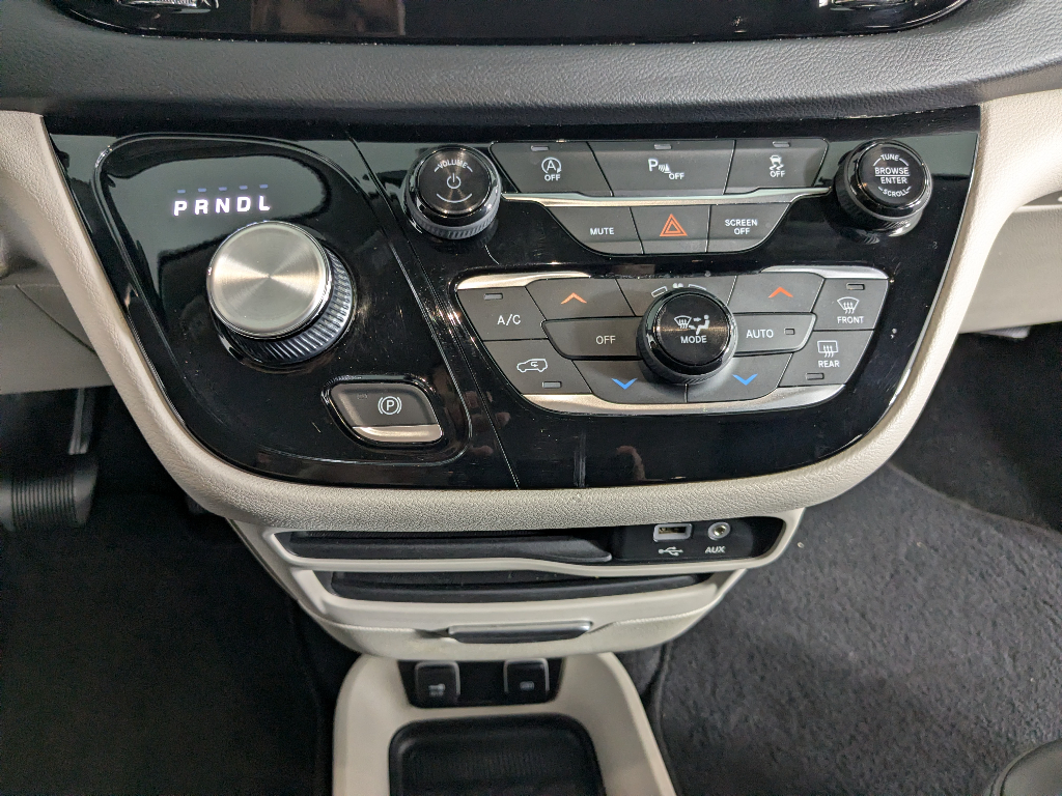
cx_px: 531
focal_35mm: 27
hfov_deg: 65.3
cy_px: 398
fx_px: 828
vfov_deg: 51.4
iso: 380
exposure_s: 1/120
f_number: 1.73
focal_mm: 4.38
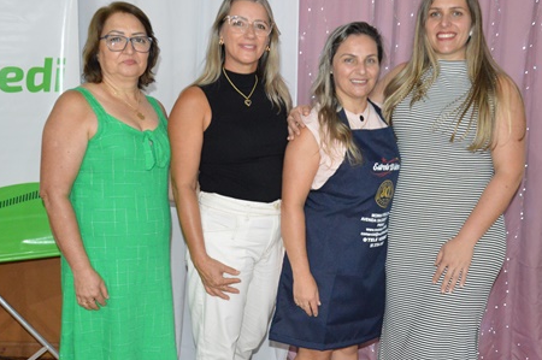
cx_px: 312
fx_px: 1504
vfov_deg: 13.7
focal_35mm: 100
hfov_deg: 20.4
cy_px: 198
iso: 3200
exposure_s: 1/60
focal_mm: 50
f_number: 5
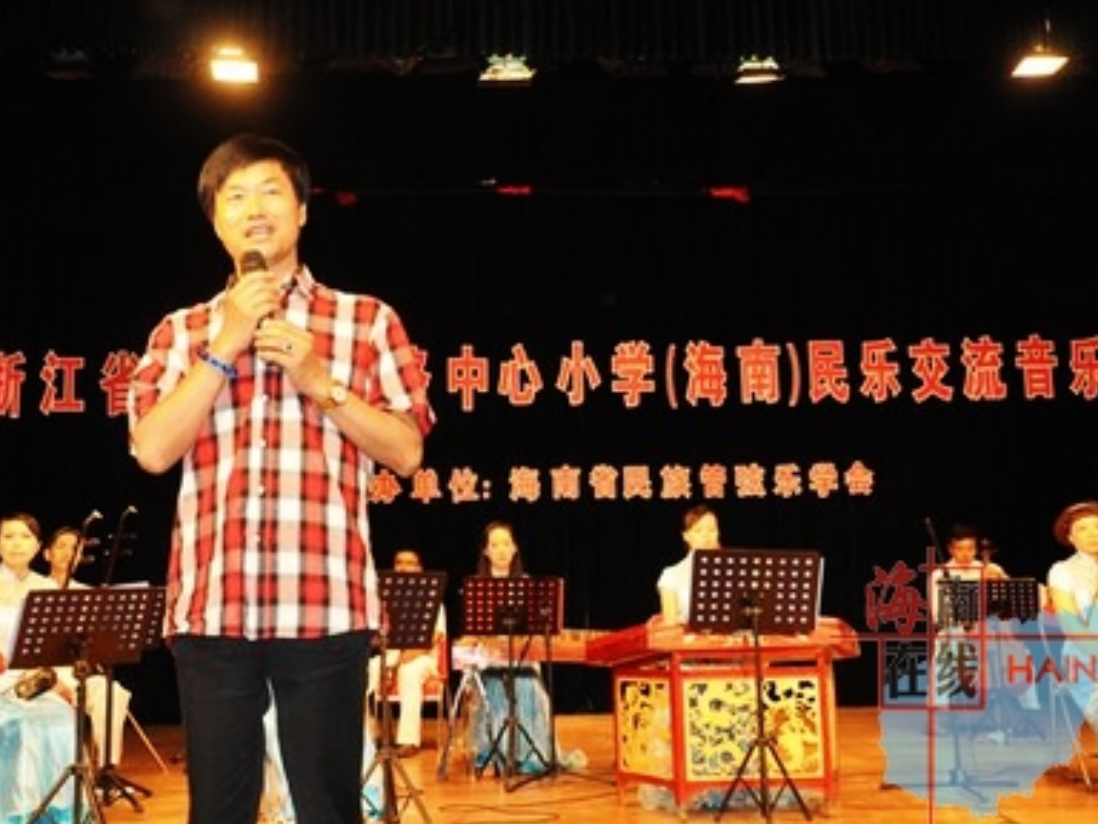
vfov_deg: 32.1
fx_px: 1427
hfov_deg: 42.1
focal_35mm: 45
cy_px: 356
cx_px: 518
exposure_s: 1/80
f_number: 5
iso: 2000
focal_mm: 24
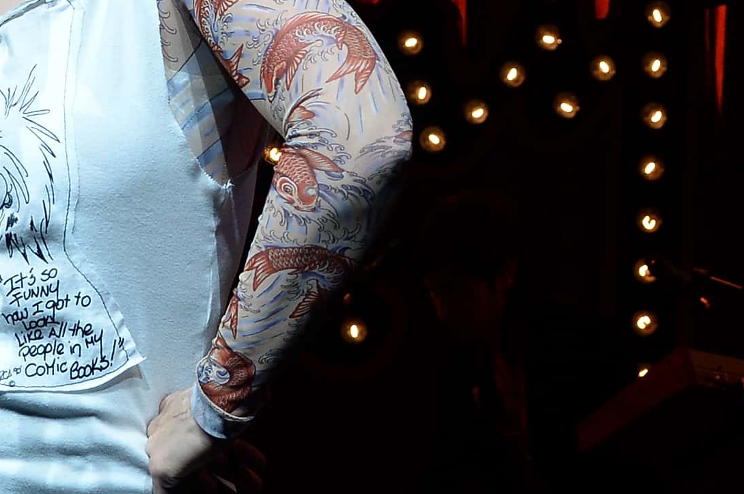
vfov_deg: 10.5
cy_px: 61
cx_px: 523
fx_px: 2662
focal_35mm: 129
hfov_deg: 15.9
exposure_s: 1/800
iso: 1000
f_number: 5.6
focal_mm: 38
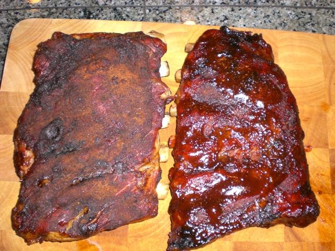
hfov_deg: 49.0
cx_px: 168
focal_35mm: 38
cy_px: 126
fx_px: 368
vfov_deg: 37.7
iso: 50
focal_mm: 6.3
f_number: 3.1
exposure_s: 1/60
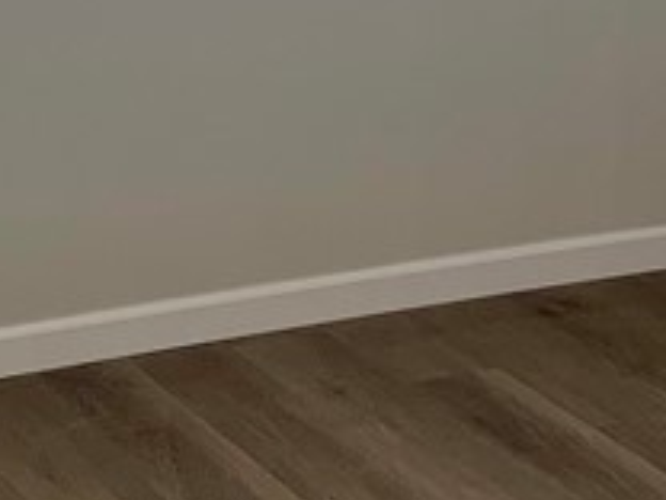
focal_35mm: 128
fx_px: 2463
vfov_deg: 11.5
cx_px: 231
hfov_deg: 15.4
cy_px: 10
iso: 80
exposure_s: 1/121
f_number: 1.8
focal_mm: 4.25
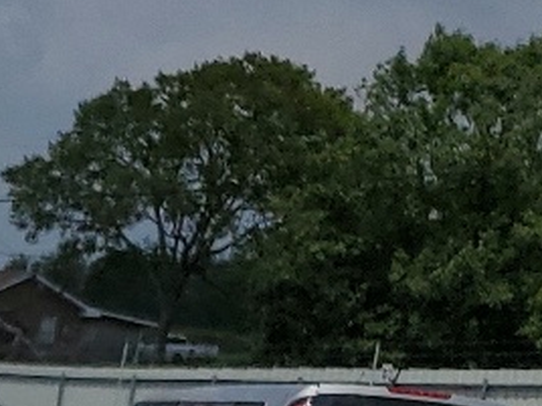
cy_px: 1050
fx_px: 2427
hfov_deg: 10.3
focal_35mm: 155
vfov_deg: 8.5
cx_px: -934
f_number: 1.5
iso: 50
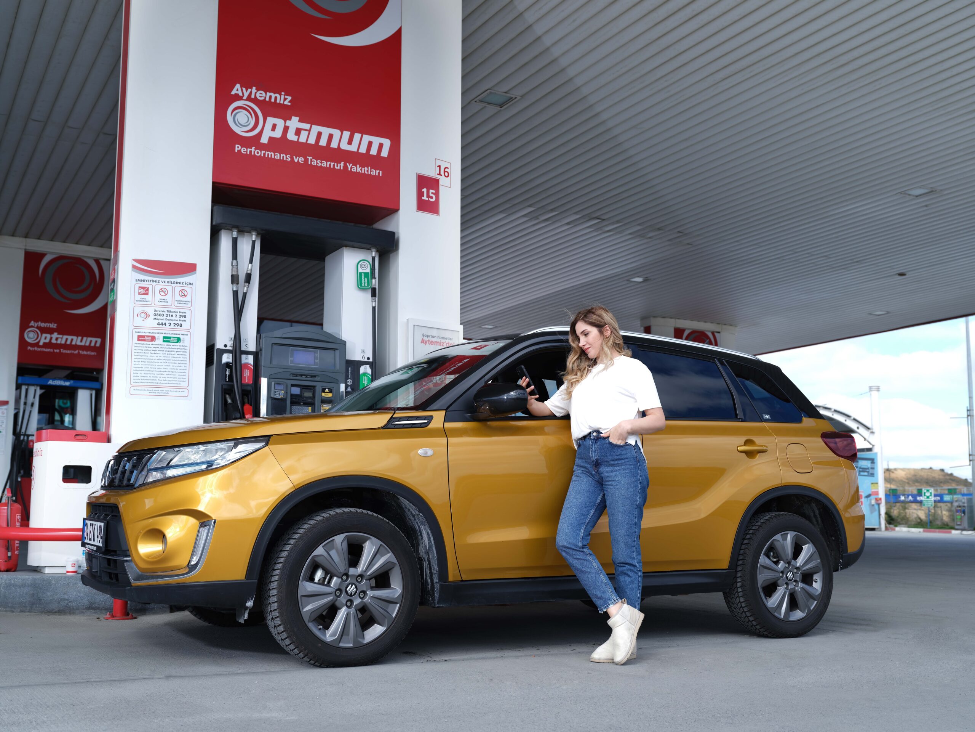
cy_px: 366
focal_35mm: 37
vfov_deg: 38.7
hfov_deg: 50.1
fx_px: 1042
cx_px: 488
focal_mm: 46.5
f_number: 6.4
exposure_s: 1/100
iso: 50
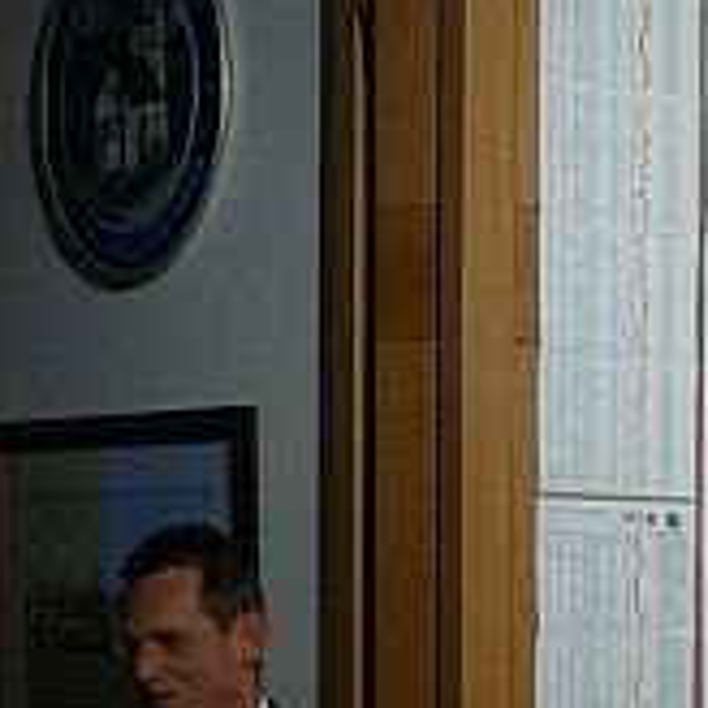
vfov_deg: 13.9
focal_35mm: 123
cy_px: 790
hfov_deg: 13.2
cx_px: 1118
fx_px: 2846
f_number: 3
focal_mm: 6.8
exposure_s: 1/30
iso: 320
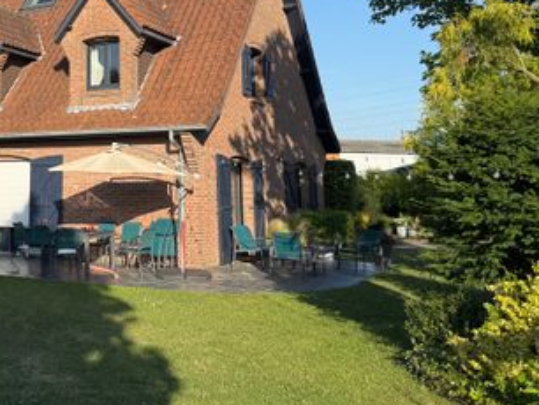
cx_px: 58
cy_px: 92
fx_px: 732
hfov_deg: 37.8
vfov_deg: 30.3
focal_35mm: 47
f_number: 1.78
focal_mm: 6.76
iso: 80
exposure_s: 1/2710
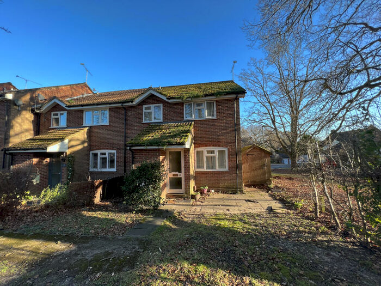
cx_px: 190
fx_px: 143
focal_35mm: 13
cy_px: 143
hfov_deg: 106.2
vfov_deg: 89.9
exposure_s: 1/193
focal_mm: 1.57
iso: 32
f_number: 1.8
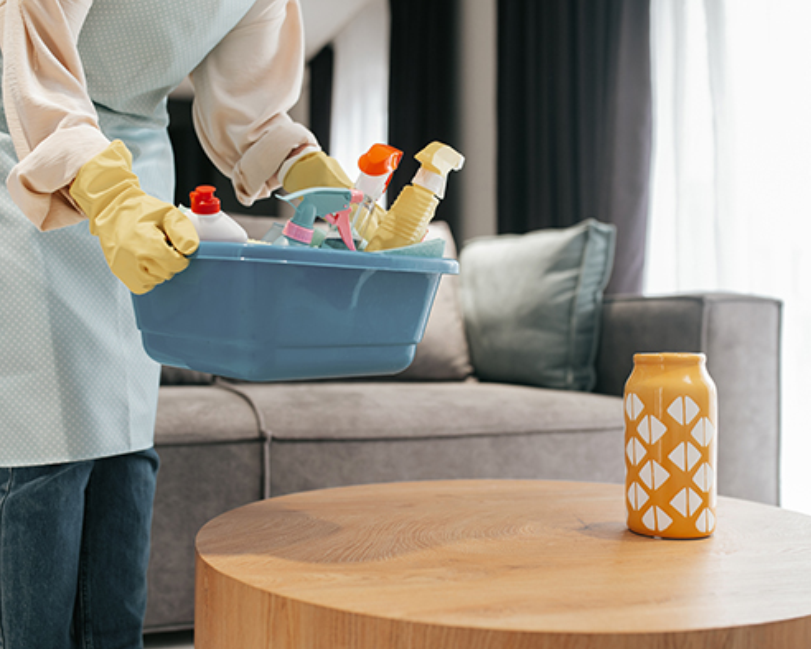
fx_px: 960
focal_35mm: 40
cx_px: 389
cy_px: 327
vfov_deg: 37.4
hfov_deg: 45.8
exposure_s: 1/160
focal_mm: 35
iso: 500
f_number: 2.5
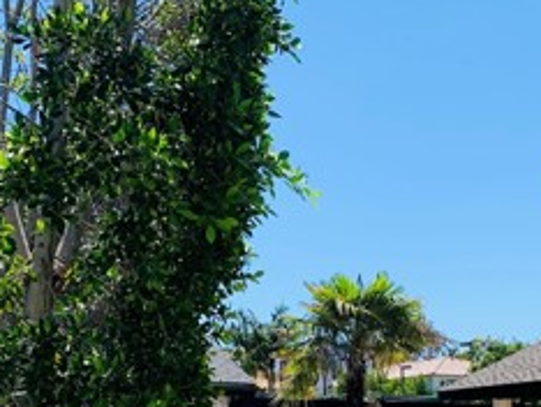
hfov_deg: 27.1
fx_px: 1111
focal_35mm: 71
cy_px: 437
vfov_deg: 19.9
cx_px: 160
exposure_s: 1/1513
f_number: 1.8
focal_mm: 4.25
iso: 25
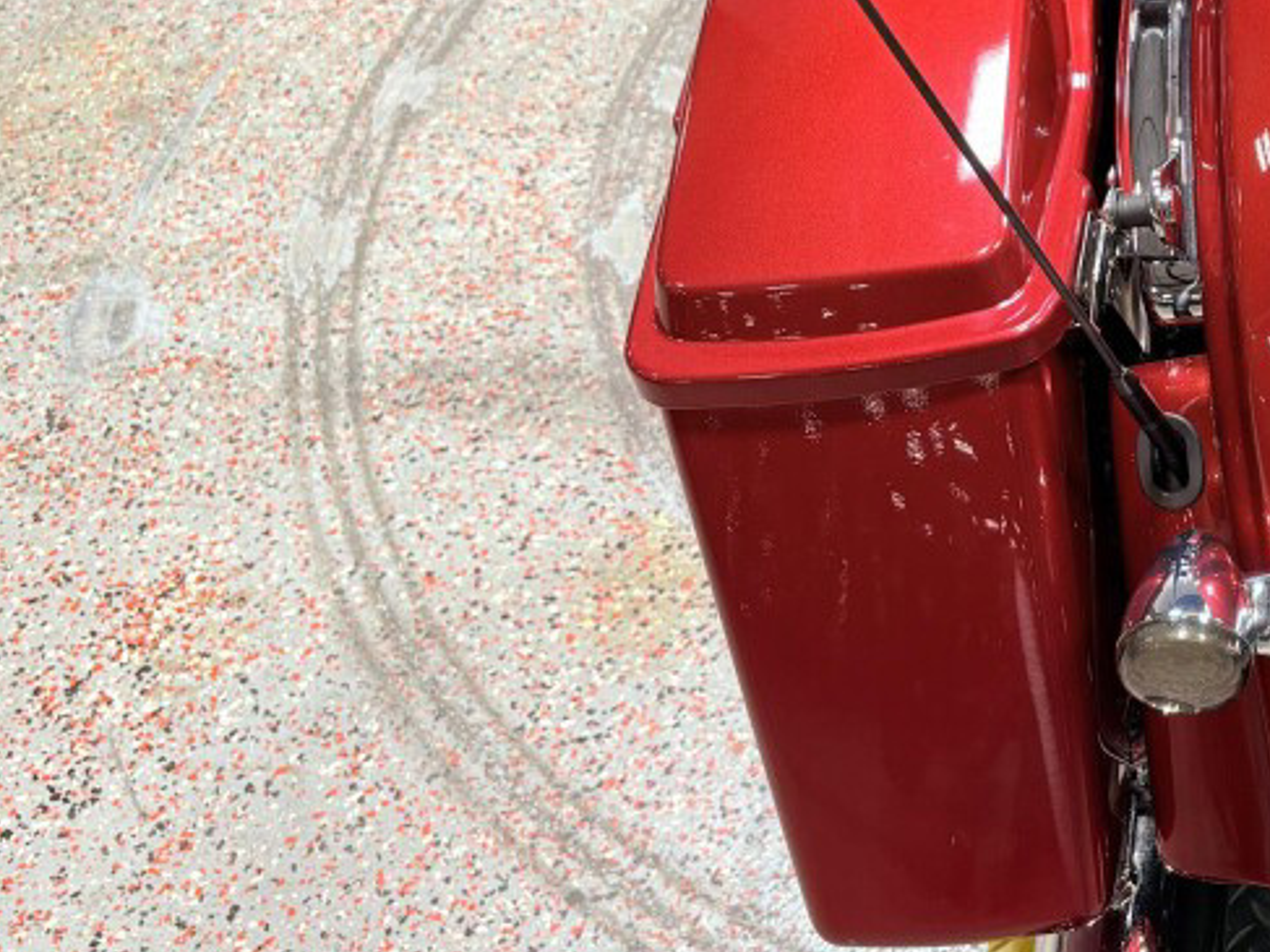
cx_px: 1336
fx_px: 2091
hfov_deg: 30.8
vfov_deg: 25.5
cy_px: 284
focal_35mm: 57
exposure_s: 1/120
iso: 80
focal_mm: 5.96
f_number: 1.6
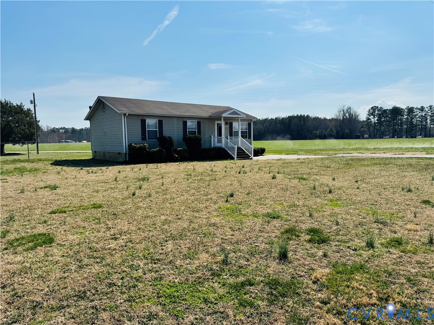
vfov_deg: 56.8
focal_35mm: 24
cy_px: 162
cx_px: 217
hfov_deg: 71.6
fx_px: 301
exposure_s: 1/10417
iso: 80
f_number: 1.78
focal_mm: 6.76
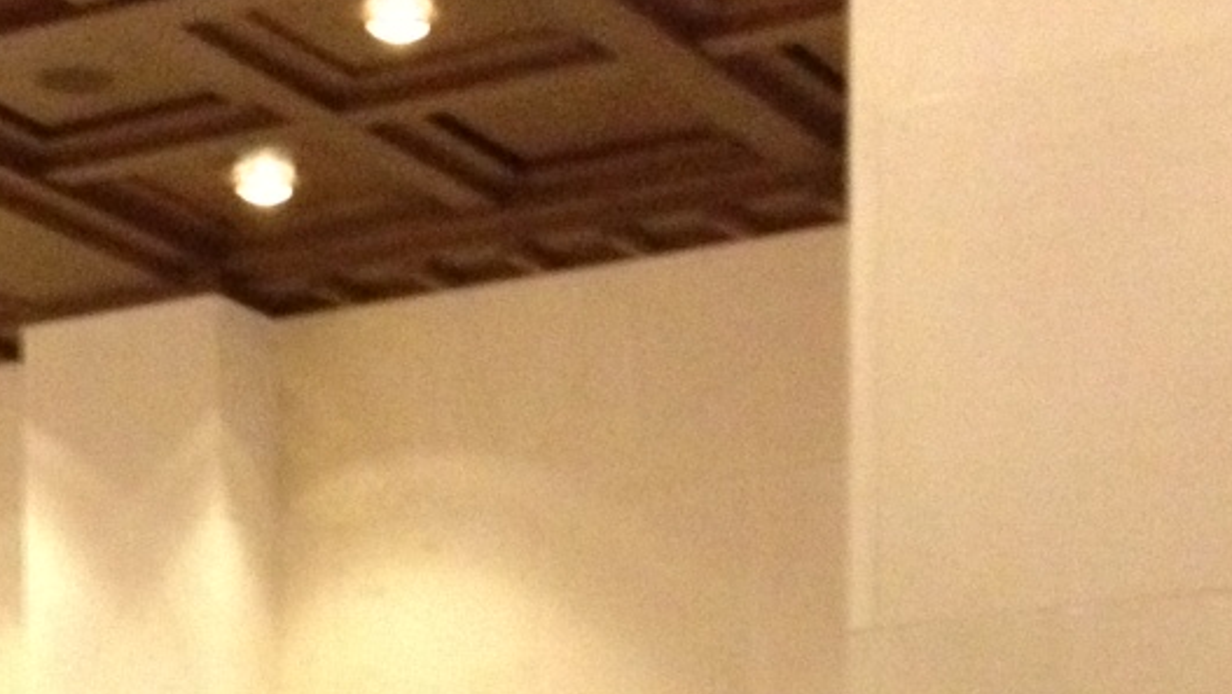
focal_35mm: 118
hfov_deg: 18.0
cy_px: 1400
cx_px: 306
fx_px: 3857
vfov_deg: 9.6
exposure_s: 1/15
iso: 500
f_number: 2.4
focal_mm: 4.28
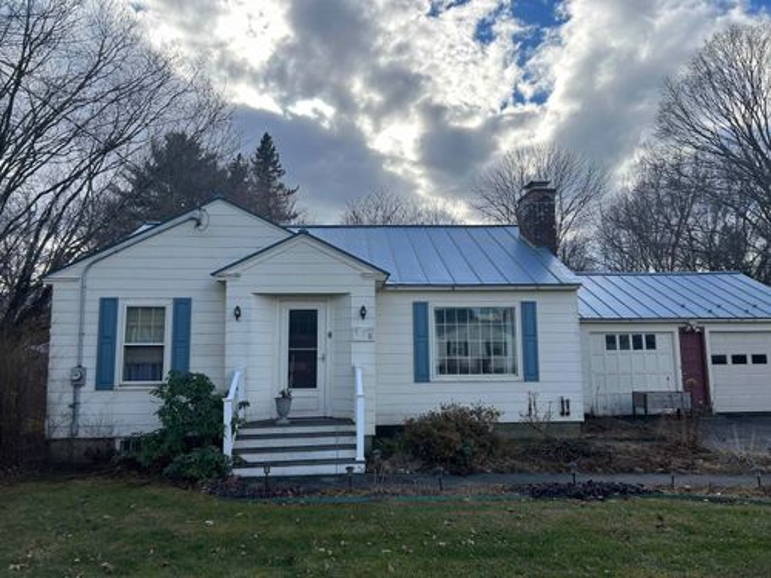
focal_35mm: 26
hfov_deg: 67.3
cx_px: 386
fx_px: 579
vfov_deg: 53.1
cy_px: 289
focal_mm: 5.7
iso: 50
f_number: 1.5
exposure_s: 1/2841
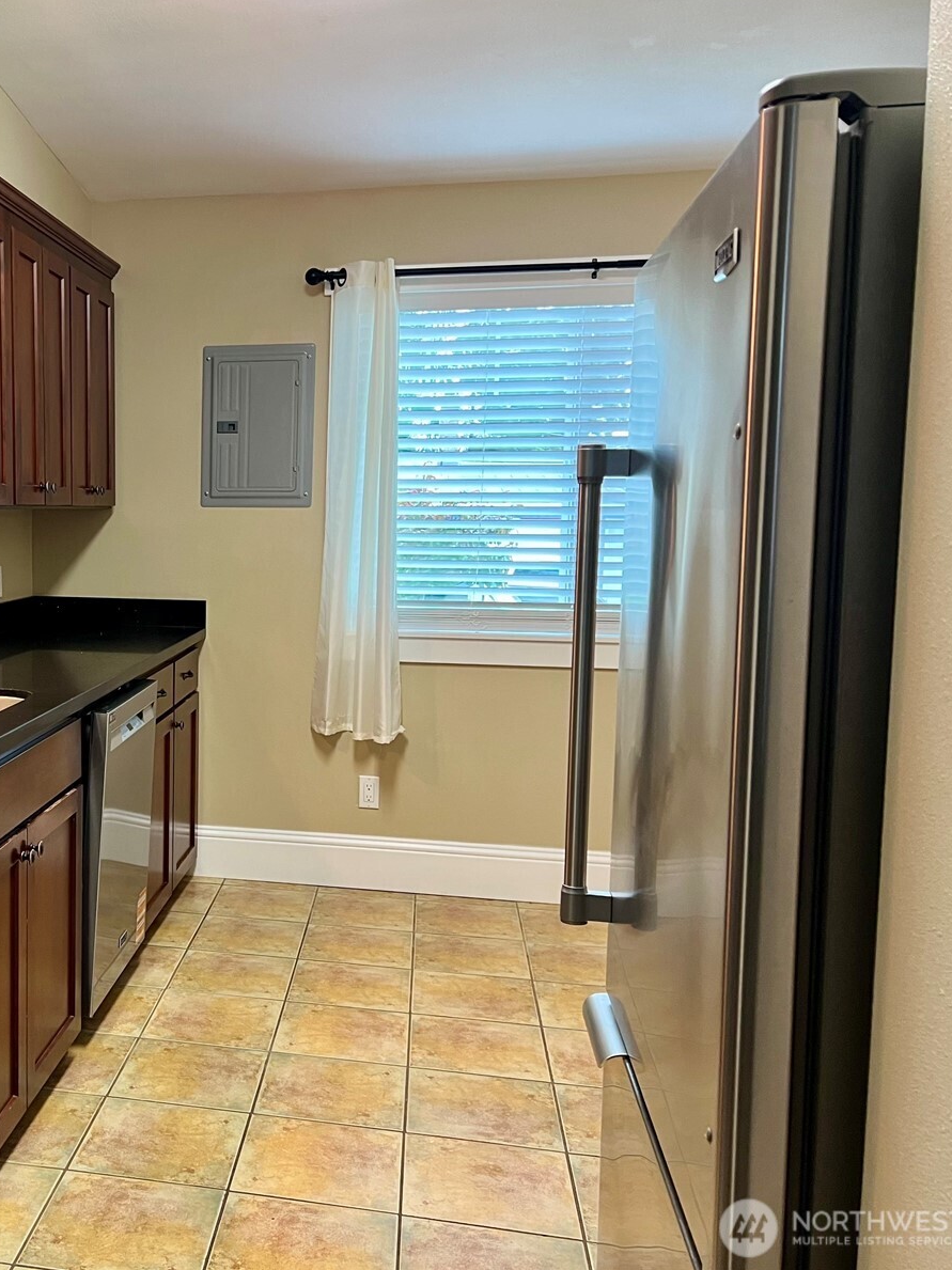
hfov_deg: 38.6
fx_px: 1284
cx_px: 142
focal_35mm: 35
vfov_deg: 52.6
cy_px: 630
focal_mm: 5.7
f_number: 1.5
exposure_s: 1/60
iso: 160
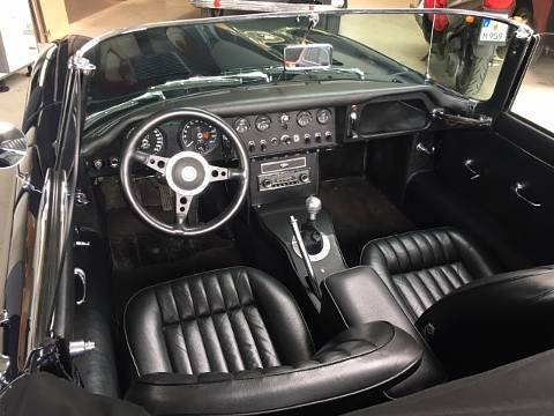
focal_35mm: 29
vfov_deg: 48.2
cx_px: 277
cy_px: 208
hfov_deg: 61.7
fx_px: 464
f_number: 2.2
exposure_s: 1/33
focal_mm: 4.15
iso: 80
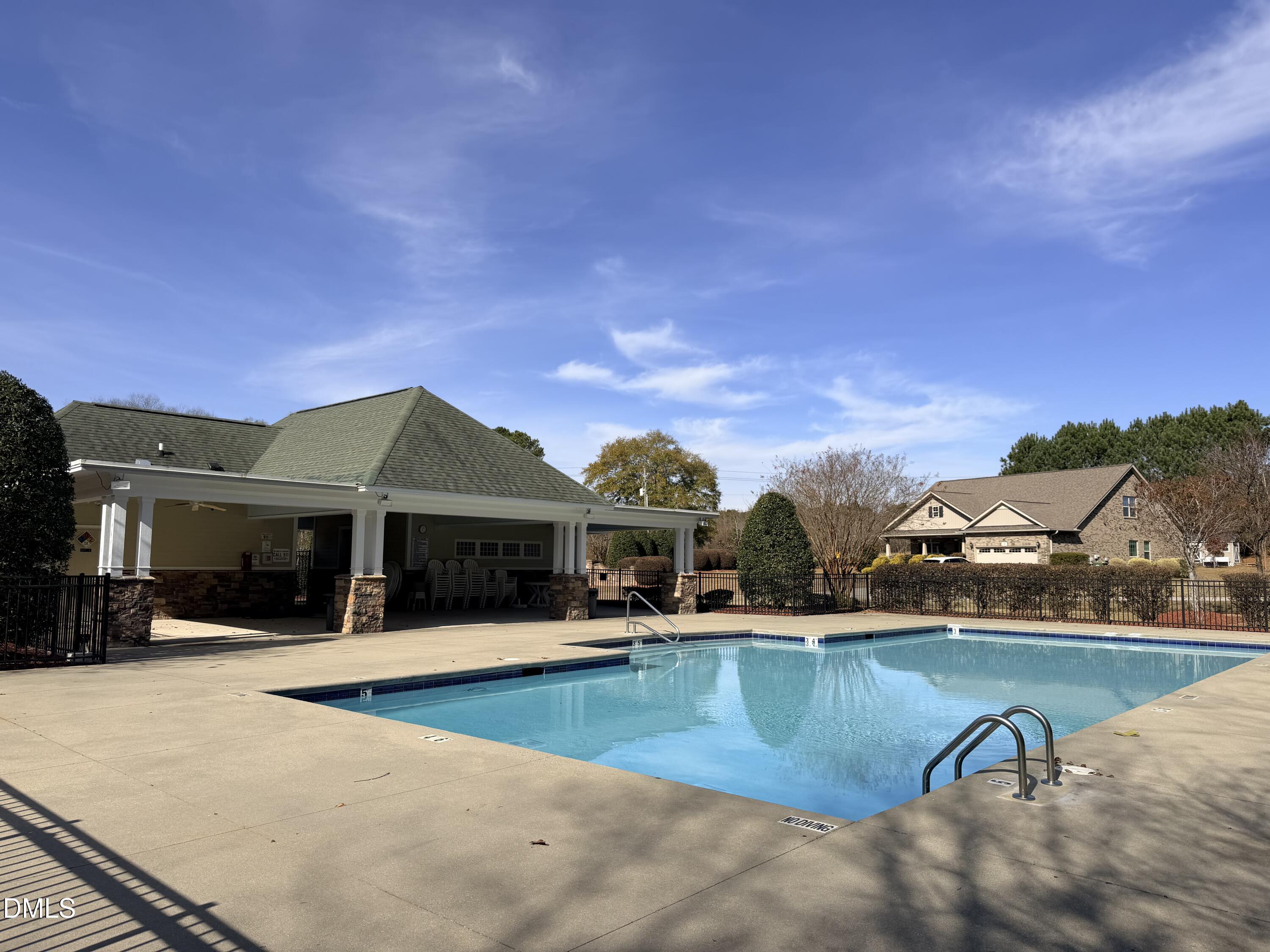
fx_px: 881
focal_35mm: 24
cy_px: 476
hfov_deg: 71.6
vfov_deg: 56.8
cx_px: 635
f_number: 1.78
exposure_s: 1/6711
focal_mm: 6.76
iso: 80
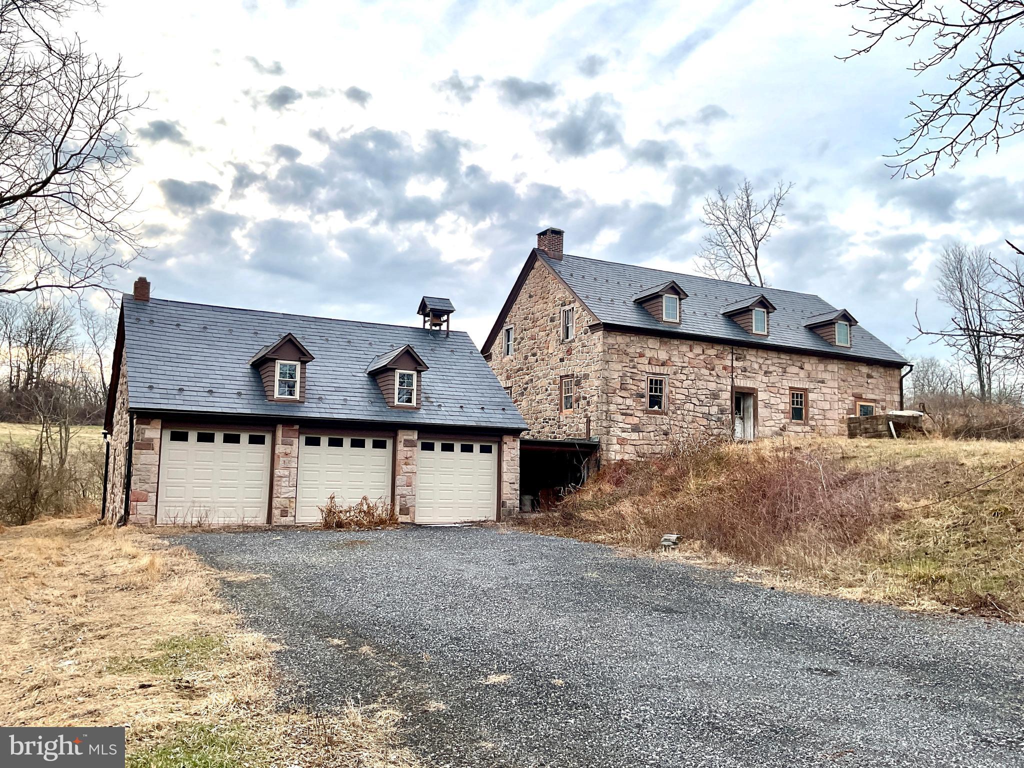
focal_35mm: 29
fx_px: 858
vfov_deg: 48.2
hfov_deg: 61.7
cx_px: 512
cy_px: 384
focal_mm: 3
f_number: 1.8
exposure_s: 1/161
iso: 16
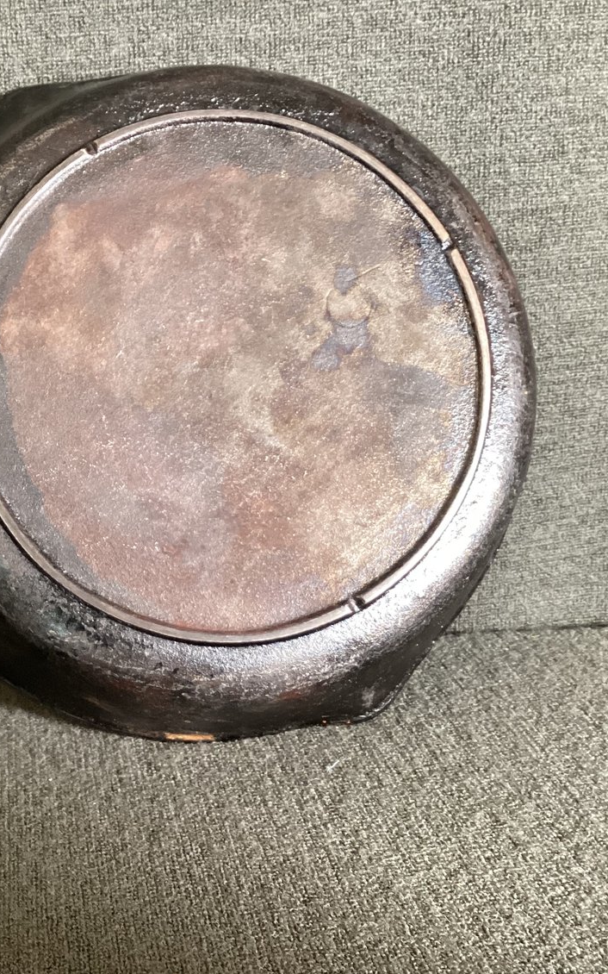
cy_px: 488
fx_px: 1167
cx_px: 49
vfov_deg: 45.3
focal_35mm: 44
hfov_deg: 28.0
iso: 250
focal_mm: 3.3
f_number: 2.4
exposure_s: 1/40
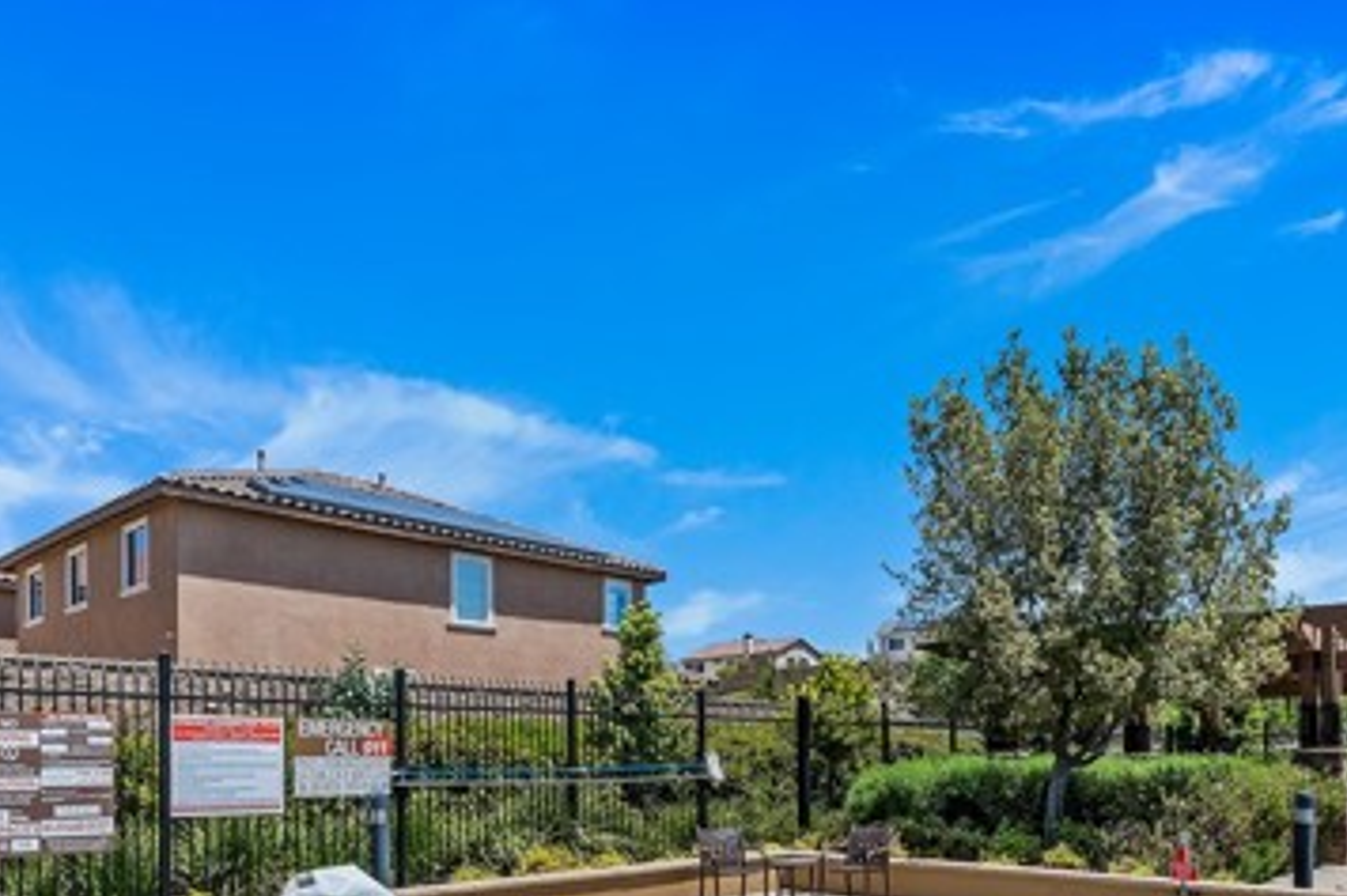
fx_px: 1010
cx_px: 757
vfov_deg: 45.1
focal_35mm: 27
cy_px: 737
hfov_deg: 67.2
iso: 500
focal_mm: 15
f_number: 18
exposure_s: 1/400
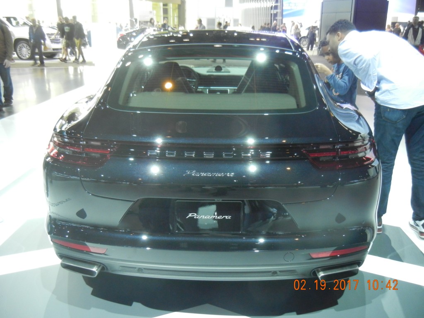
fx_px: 416
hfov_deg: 54.0
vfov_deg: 41.8
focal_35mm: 34
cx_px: 212
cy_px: 159
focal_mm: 6.2
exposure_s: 1/33.5
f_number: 3.6
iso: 640
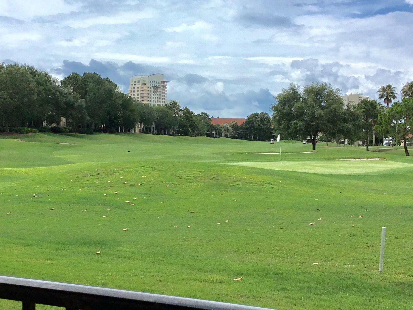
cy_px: 137
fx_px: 656
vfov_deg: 26.5
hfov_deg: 34.8
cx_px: 167
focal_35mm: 55
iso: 25
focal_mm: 3.3
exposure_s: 1/1988
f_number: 2.4
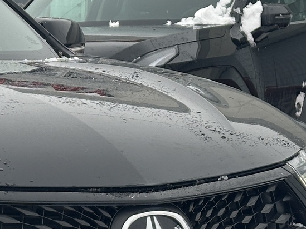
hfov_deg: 10.6
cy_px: 273
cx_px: -166
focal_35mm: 179
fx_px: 1583
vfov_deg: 8.2
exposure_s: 1/363
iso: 64
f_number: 1.78
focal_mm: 6.86
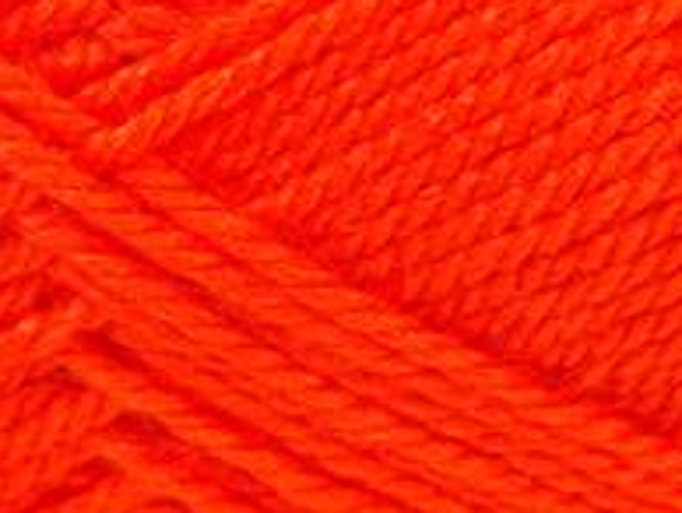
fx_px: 4024
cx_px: 81
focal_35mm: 204
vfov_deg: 7.3
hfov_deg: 9.6
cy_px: 118
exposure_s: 1/12
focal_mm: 20.29
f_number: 2.9
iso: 200
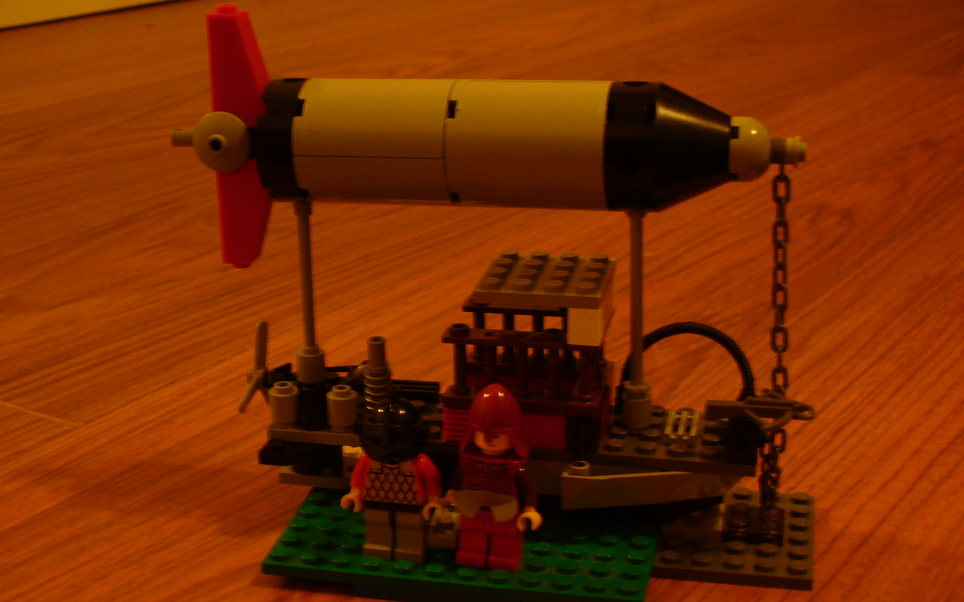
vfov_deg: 22.4
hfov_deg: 35.1
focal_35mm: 58
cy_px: 308
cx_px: 485
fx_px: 1524
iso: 100
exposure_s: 1/8
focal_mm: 8.9
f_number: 3.1
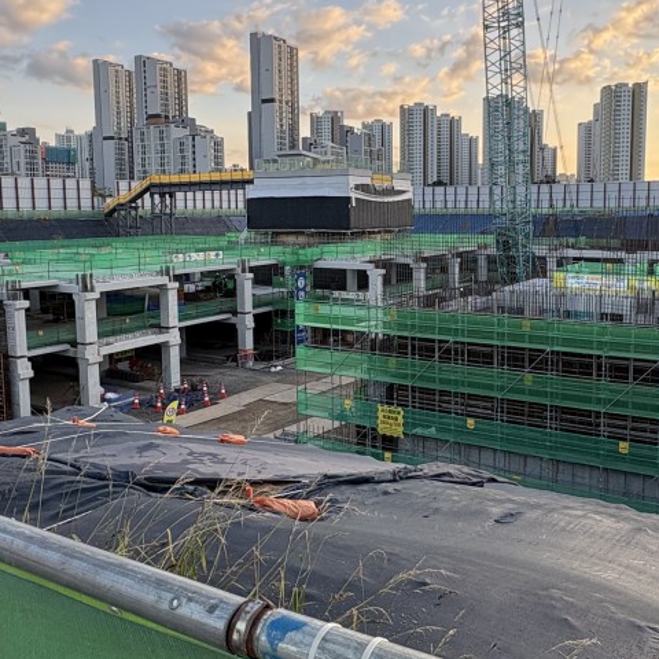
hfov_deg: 49.4
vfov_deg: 49.6
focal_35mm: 33
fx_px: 711
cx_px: 400
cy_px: 283
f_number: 2.2
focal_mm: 2.22
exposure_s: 1/368
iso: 50
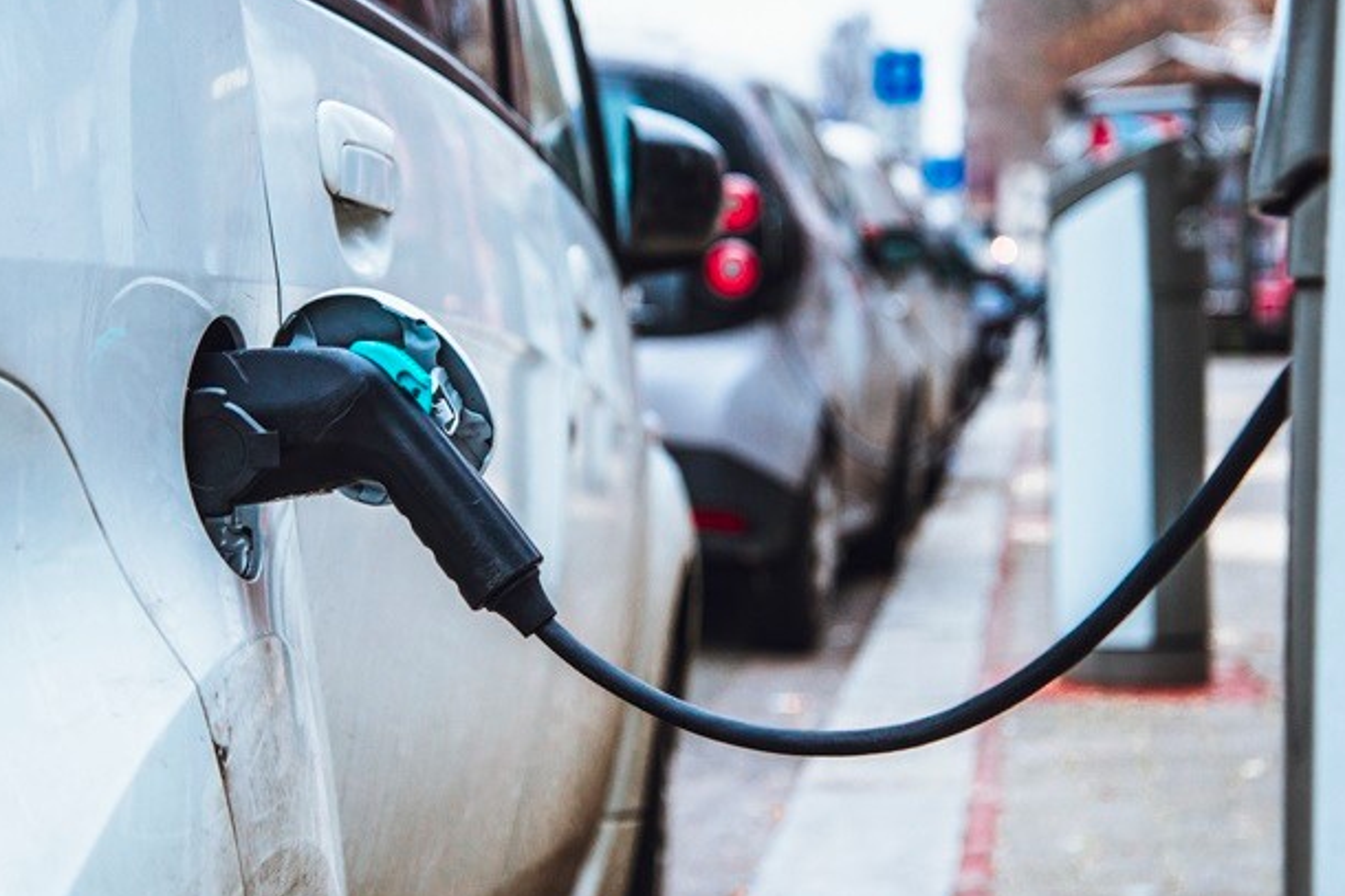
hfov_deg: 28.8
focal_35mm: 70
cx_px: 715
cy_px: 423
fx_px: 2614
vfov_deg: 19.4
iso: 400
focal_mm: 65
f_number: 4.5
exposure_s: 1/250
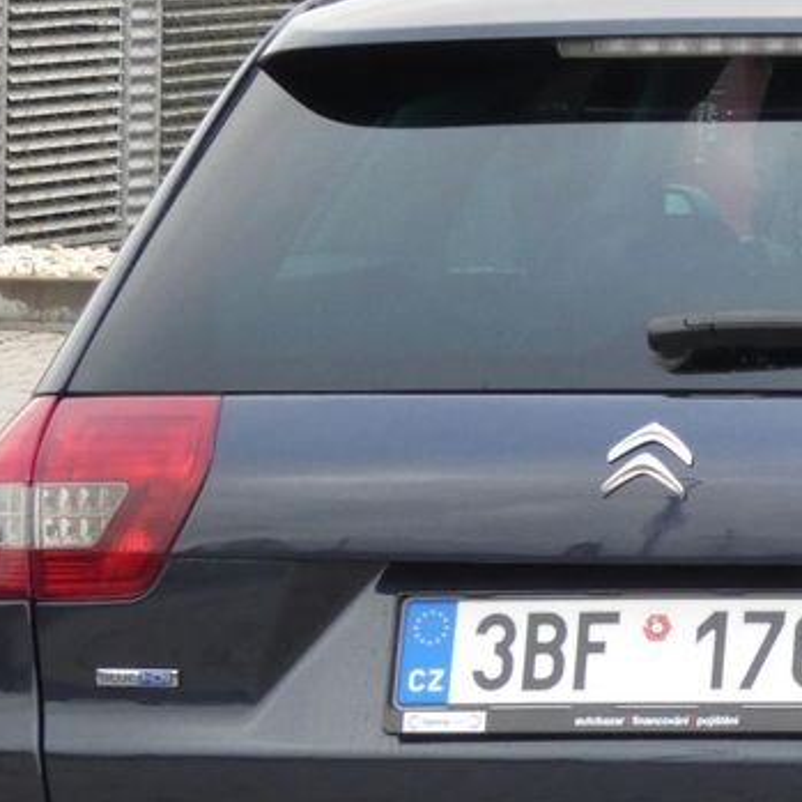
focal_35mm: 272
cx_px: 993
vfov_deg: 6.4
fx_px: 7130
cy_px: 588
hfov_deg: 6.4
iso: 320
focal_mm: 18.8
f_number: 5.6
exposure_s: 1/80
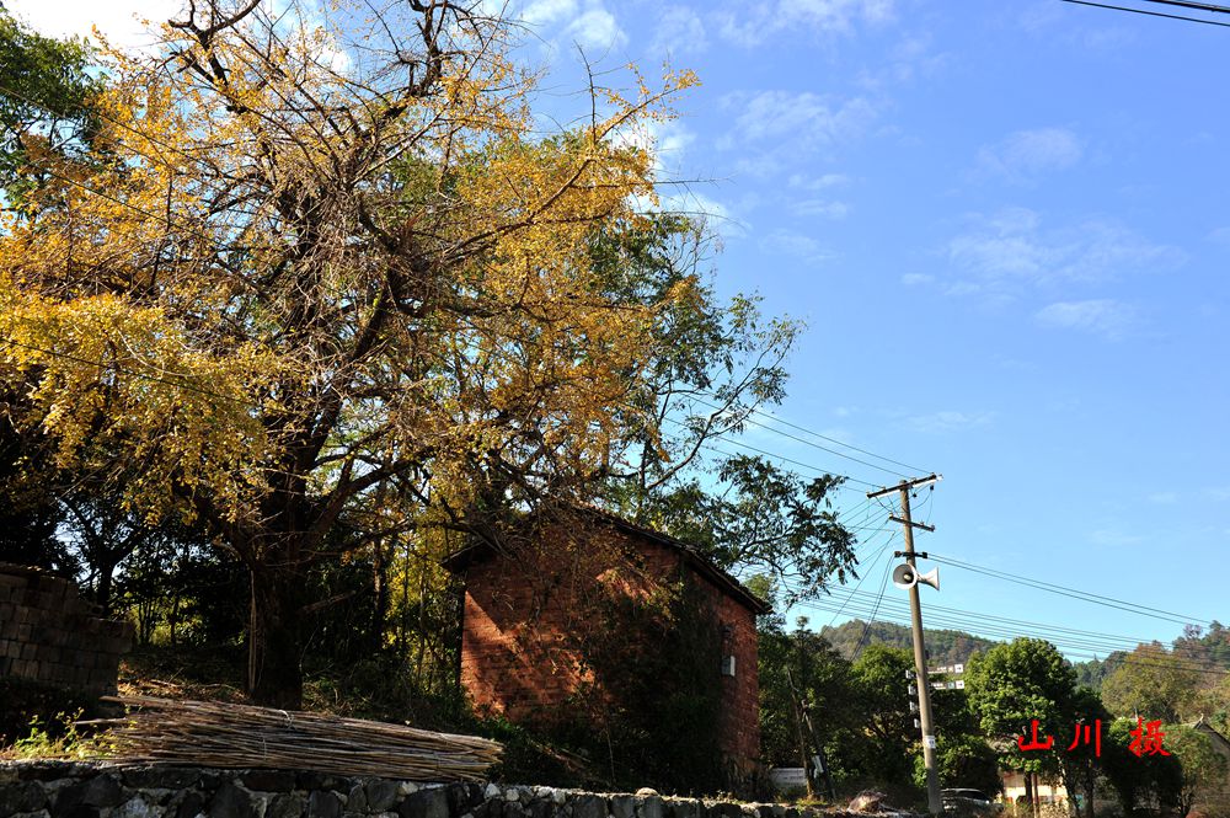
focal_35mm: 38
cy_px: 409
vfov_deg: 35.0
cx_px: 615
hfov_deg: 50.7
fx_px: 1297
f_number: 8
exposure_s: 1/160
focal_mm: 38
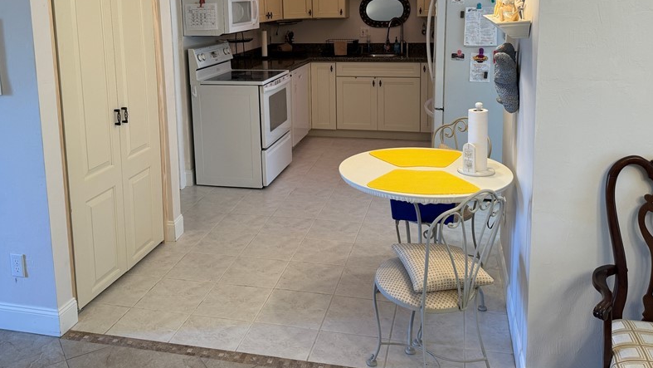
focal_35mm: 34
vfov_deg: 33.8
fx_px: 589
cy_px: 81
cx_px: 304
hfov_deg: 58.0
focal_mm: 6.86
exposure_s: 1/120
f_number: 1.78
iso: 125
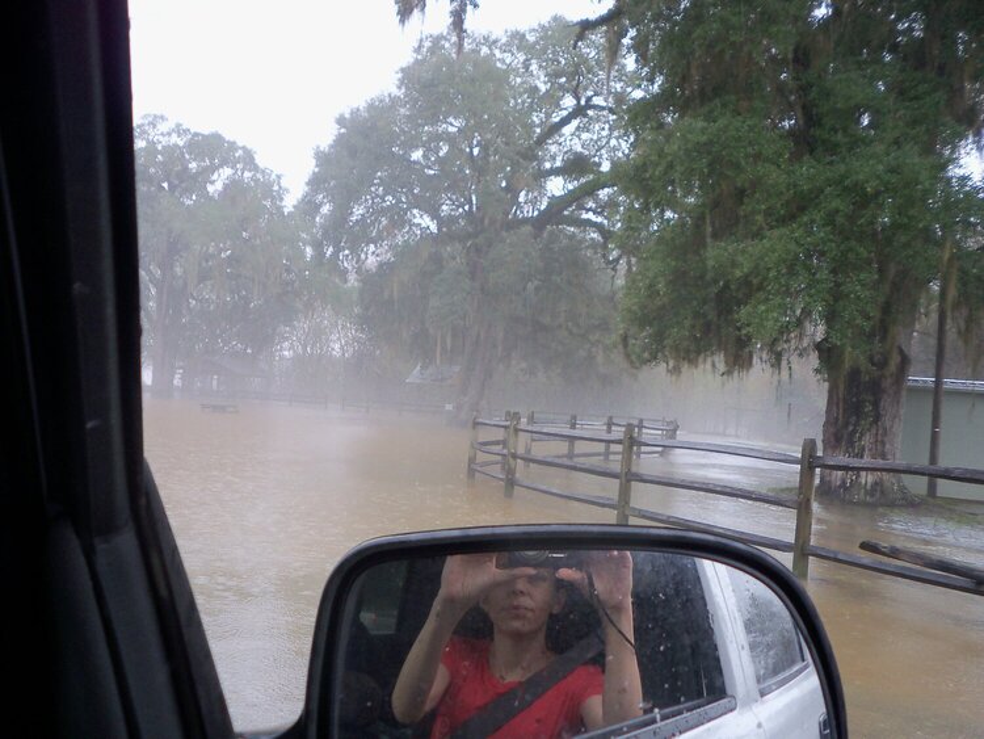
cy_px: 370
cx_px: 492
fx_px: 1081
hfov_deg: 49.0
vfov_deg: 37.7
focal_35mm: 38
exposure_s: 1/80
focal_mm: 6.3
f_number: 3.5
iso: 100
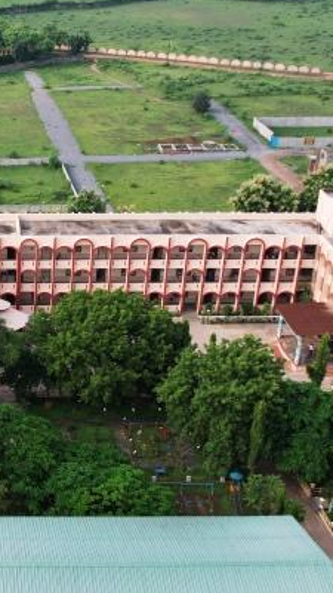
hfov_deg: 19.2
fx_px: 926
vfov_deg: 35.4
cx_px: -70
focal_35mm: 59
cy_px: 318
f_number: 2.8
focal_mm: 8.38
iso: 120
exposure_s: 1/1000
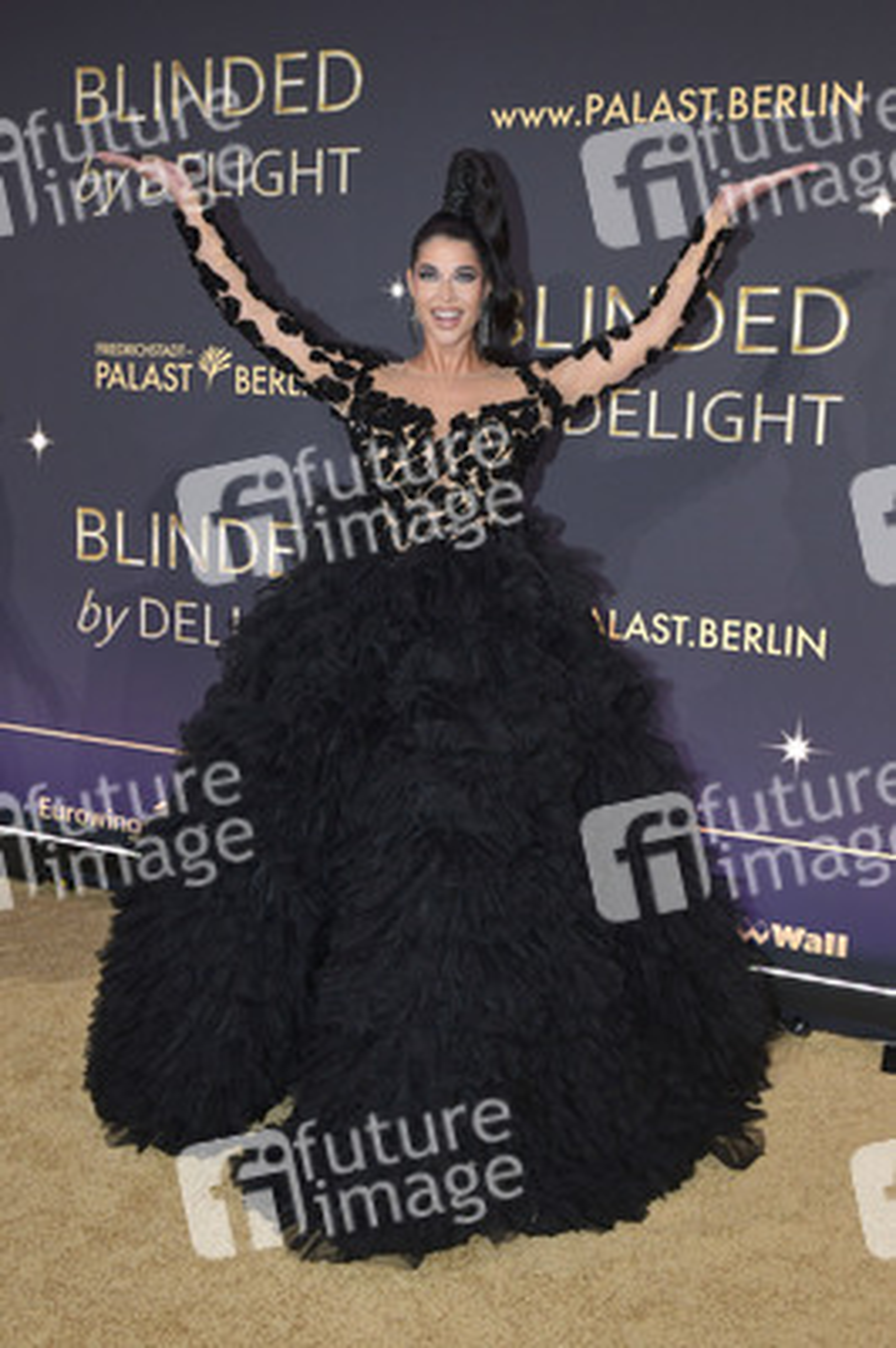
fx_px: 1197
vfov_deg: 58.8
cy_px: 674
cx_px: 448
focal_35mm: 32
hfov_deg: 41.0
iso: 1250
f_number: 6.3
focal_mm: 32
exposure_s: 1/250
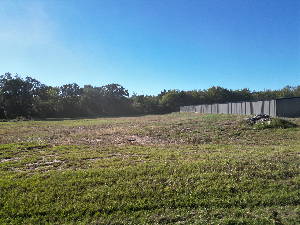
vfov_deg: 56.8
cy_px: 112
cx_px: 150
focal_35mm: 24
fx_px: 208
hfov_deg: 71.6
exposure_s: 1/2500
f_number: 1.7
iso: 120
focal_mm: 6.72
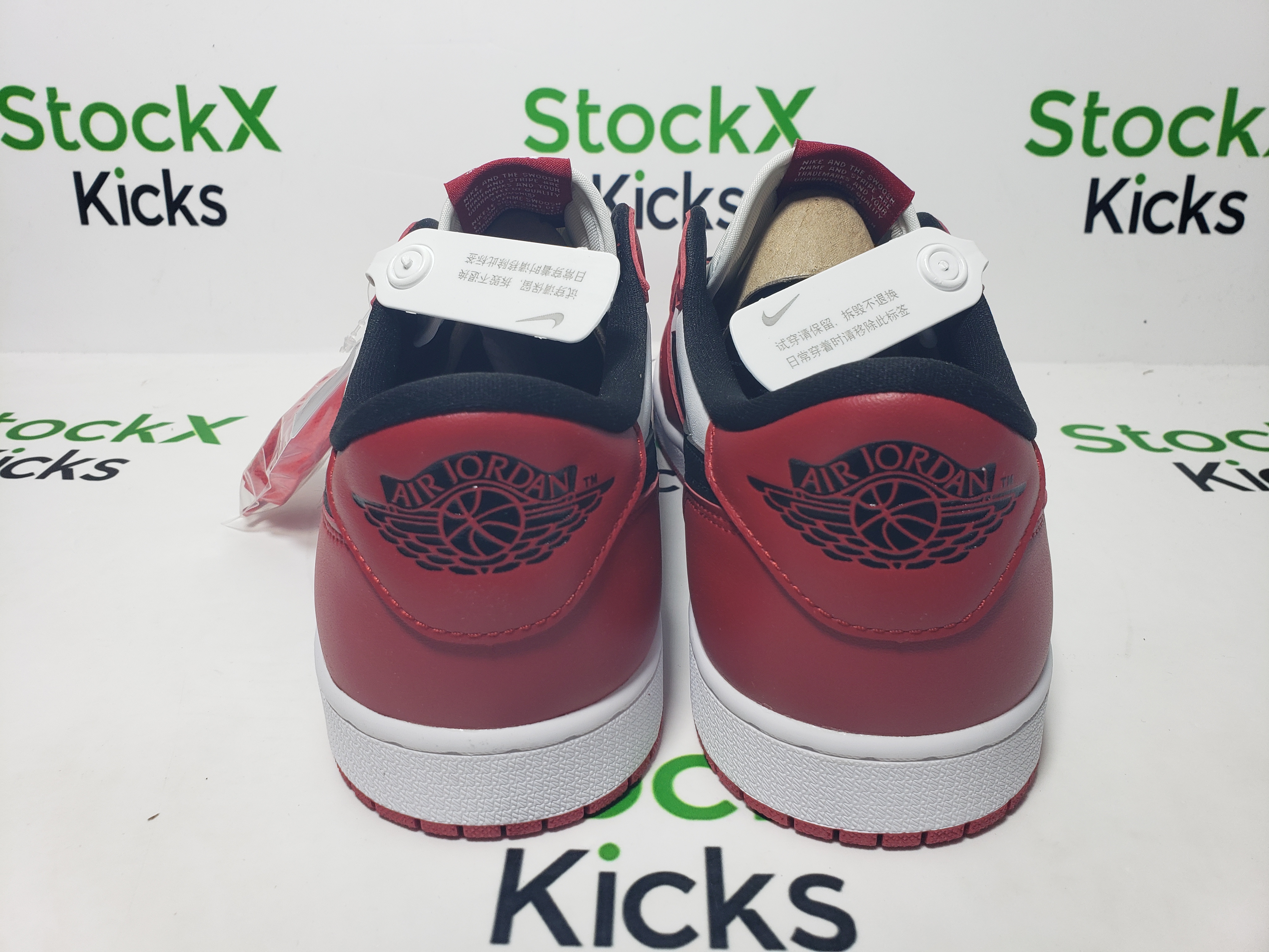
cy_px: 476
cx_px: 634
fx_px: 953
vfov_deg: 53.1
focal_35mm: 26
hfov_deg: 67.3
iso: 50
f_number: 2.4
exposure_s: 1/171
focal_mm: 4.3
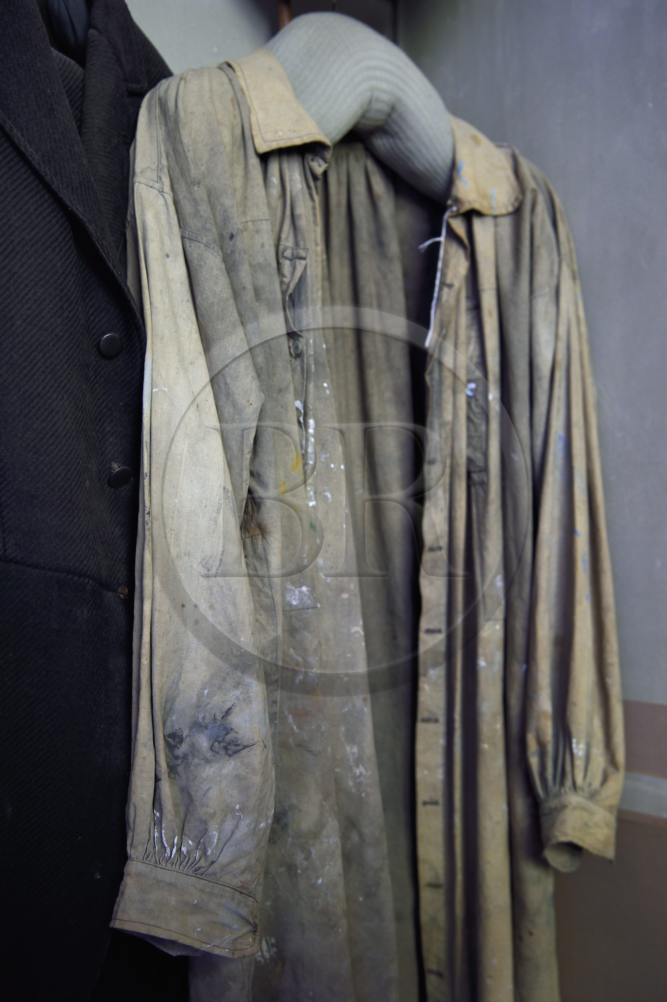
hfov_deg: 30.5
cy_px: 501
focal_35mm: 44
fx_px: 1224
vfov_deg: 44.5
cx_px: 334
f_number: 4.5
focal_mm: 44
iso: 800
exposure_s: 1/20
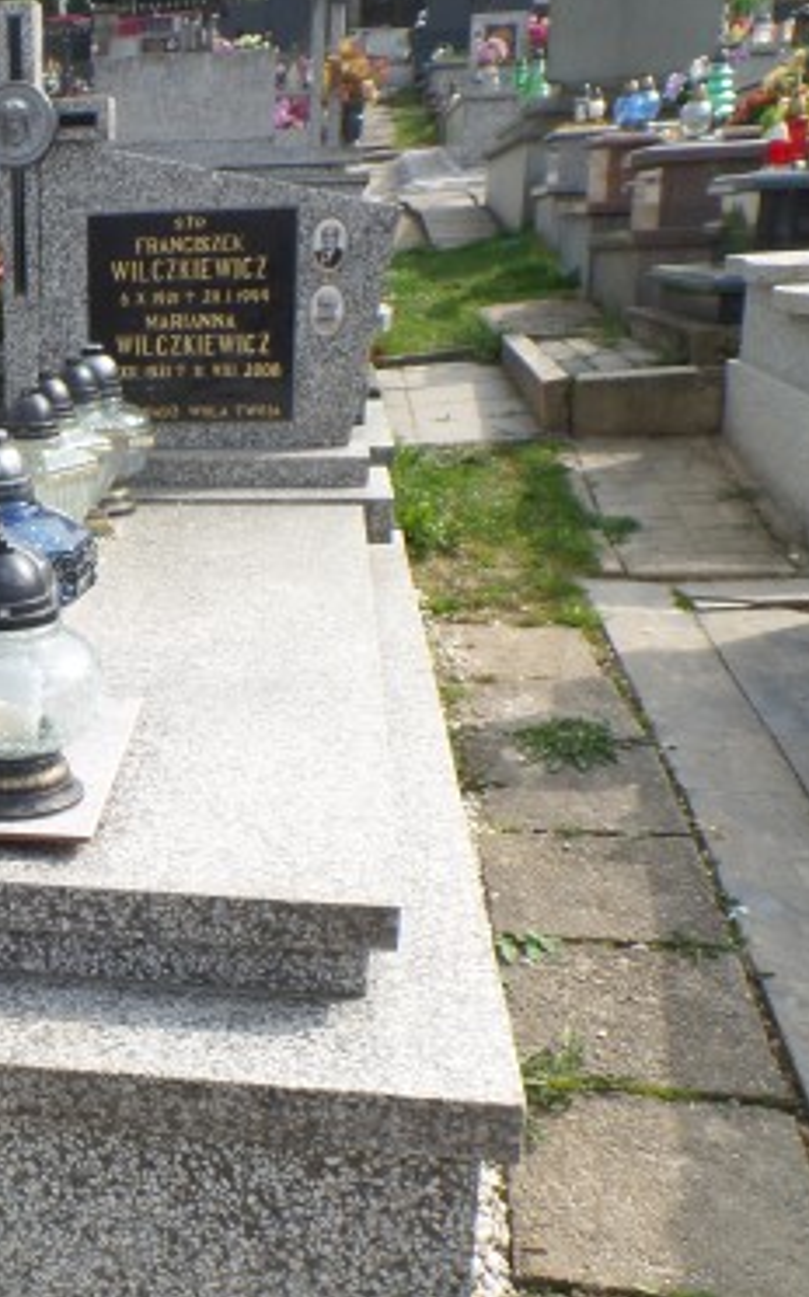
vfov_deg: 47.0
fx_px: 1484
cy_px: 753
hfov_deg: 28.5
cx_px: -10
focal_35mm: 42
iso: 100
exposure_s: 1/750
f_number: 3.5
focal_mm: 4.1
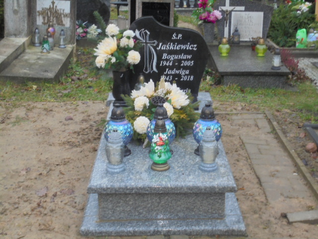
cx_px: 159
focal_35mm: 56
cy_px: 120
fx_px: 514
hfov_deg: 34.3
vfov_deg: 26.1
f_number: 5.2
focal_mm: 10.1
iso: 200
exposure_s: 1/30
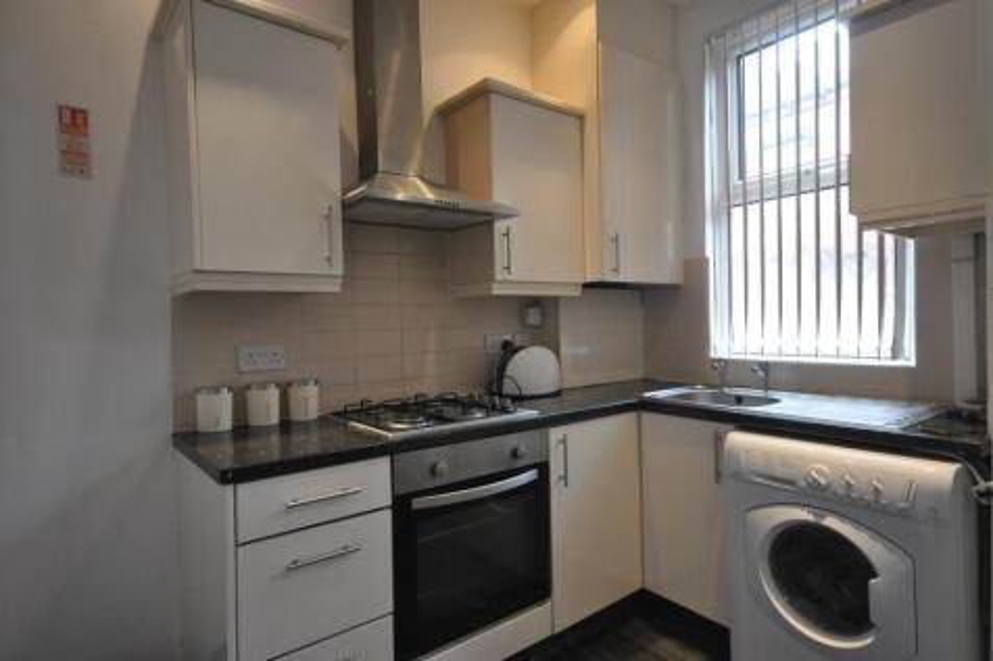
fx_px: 538
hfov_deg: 85.4
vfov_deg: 63.2
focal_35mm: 20
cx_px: 496
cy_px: 330
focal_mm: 13
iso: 1600
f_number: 5.6
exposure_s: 1/125
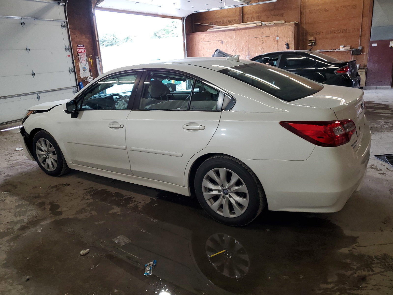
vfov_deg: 53.1
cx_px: 196
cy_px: 148
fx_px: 295
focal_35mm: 26
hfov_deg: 67.3
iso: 56
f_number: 1.5
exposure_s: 1/60.2
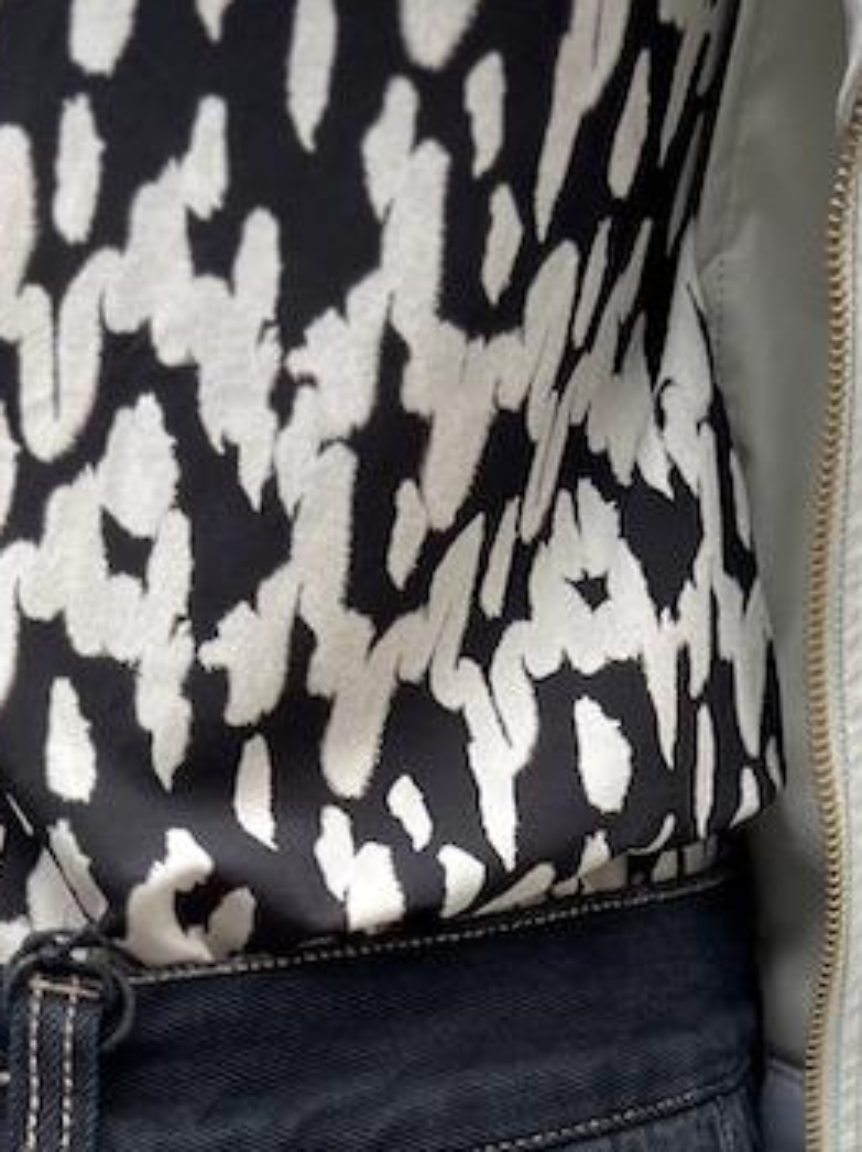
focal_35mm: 73
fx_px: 2428
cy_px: 1471
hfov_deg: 20.1
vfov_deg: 23.7
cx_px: 588
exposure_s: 1/121
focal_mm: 5.7
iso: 64
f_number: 1.5
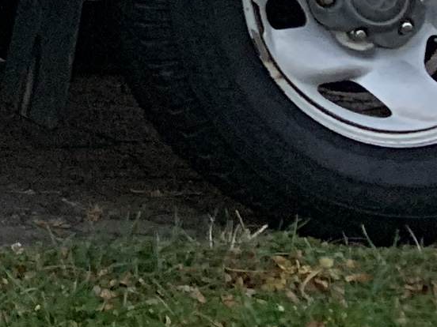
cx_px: -716
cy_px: -771
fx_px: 2399
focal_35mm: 190
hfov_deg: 9.1
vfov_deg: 6.8
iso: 100
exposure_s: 1/115
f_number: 1.8
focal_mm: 4.25
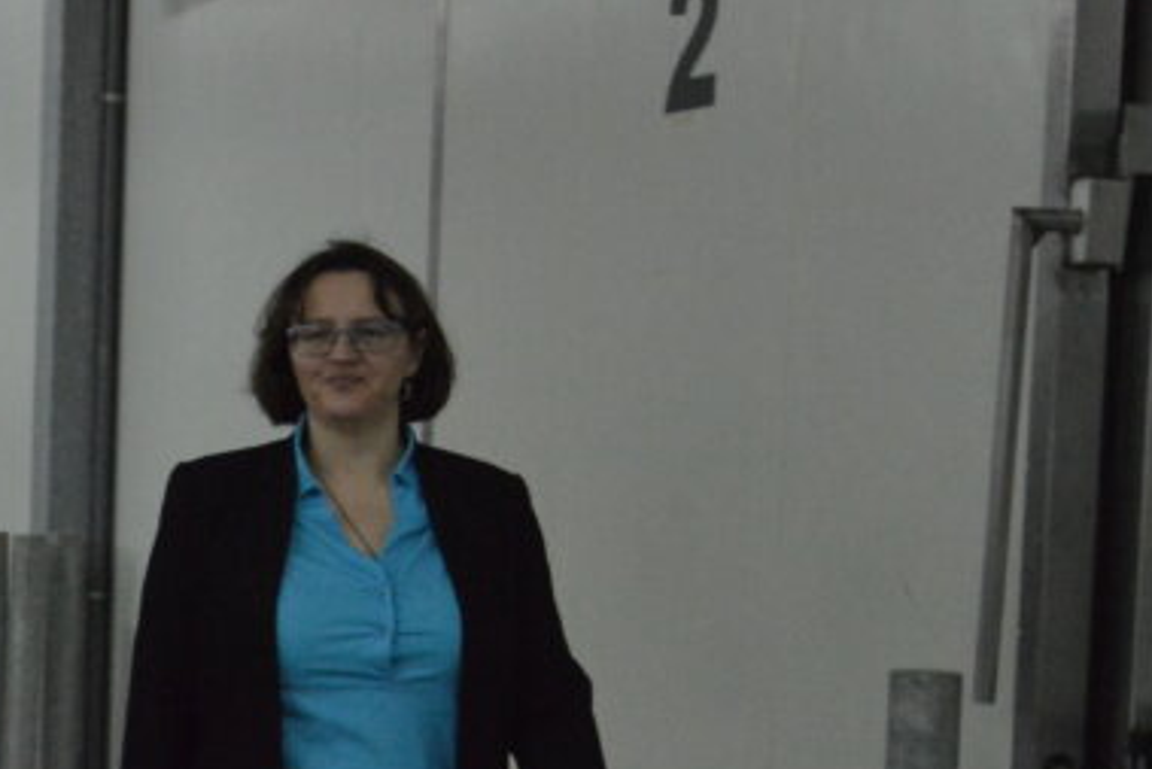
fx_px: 3457
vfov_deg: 12.5
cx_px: -283
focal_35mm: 108
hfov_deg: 17.9
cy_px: 807
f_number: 5.6
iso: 6400
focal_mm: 40
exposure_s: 1/125
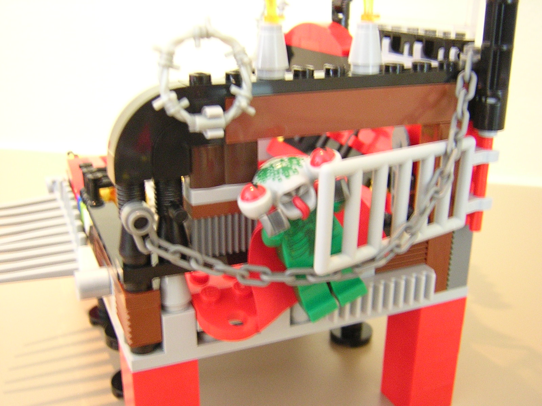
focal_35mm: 36
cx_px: 271
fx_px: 564
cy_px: 203
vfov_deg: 39.7
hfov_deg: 51.4
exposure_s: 1/2
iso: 400
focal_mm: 4.7
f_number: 2.6
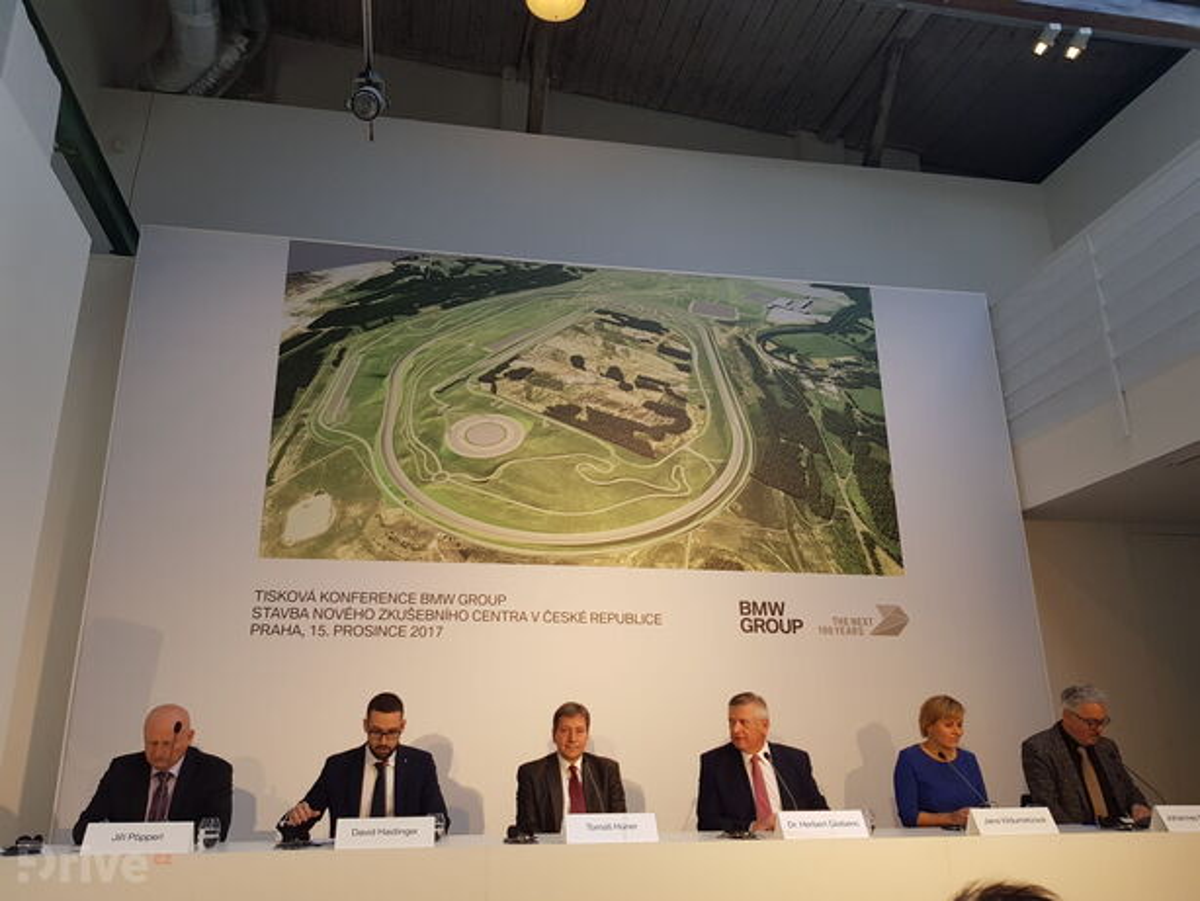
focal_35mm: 26
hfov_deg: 67.3
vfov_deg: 53.1
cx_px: 600
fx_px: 902
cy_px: 450
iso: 64
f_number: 1.7
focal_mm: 4.3
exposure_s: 1/100
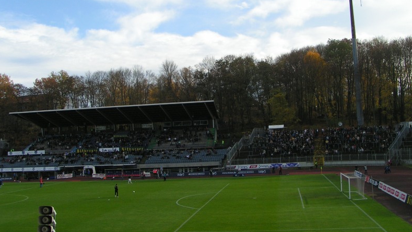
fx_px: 459
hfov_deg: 48.4
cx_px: 206
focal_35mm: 42
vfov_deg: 28.3
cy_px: 88
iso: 50
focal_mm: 5.8
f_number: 5.6
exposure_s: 1/250
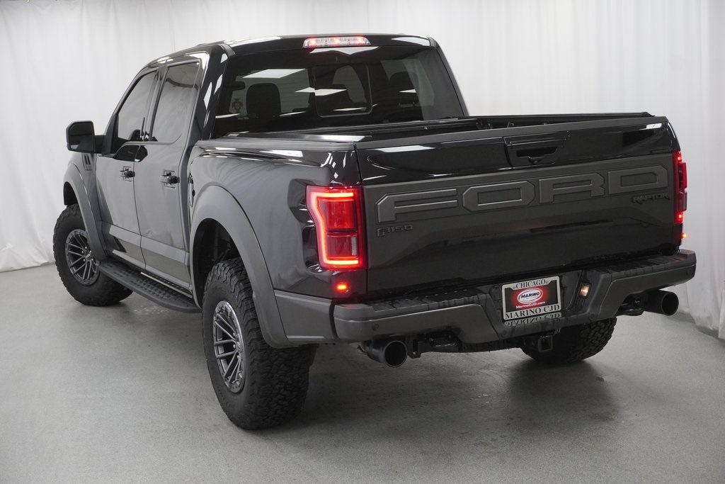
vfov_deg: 27.3
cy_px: 242
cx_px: 362
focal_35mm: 50
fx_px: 997
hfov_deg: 40.0
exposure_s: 1/100
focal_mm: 33
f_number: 7.1
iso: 1600
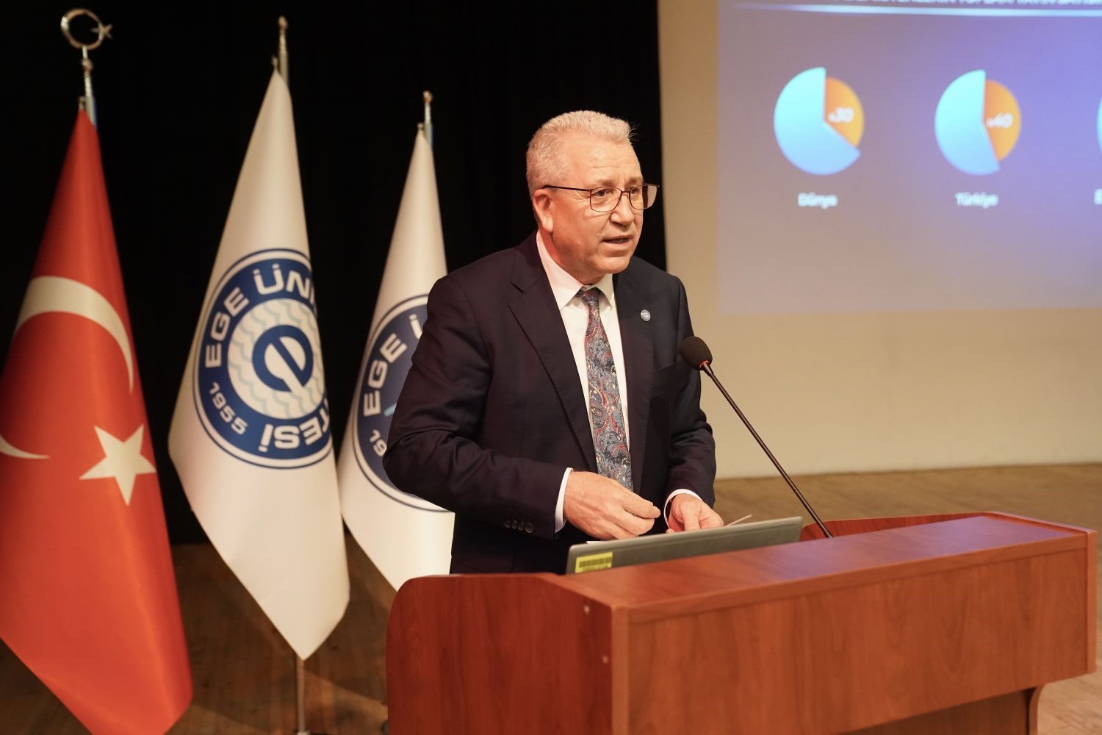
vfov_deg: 35.1
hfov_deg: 50.7
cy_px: 368
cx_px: 551
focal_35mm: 38
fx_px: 1163
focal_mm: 38
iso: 5000
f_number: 3.2
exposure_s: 1/200
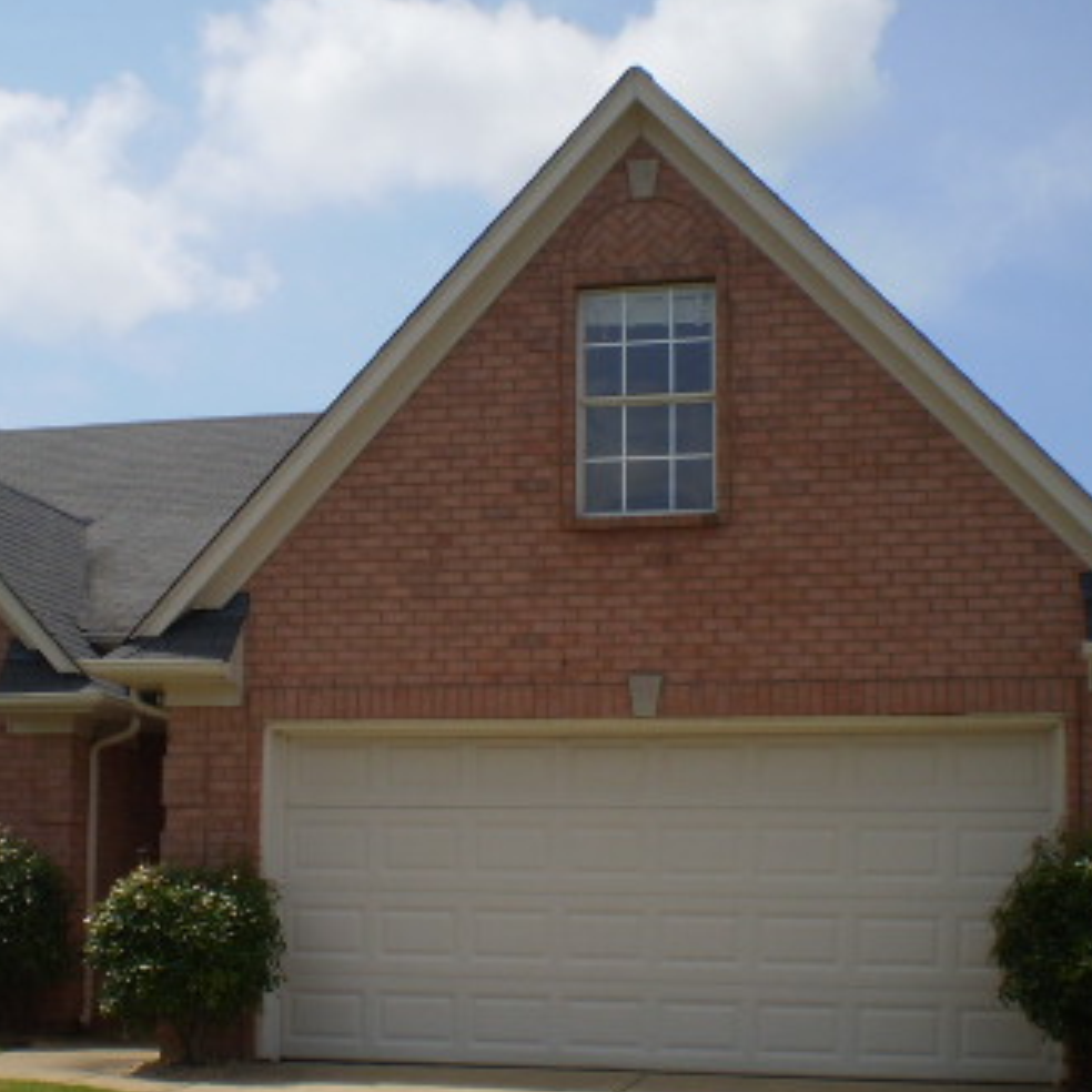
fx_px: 2213
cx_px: 343
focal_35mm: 62
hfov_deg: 27.5
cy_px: 653
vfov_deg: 27.7
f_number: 4.6
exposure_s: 1/2000
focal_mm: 6.3
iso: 64
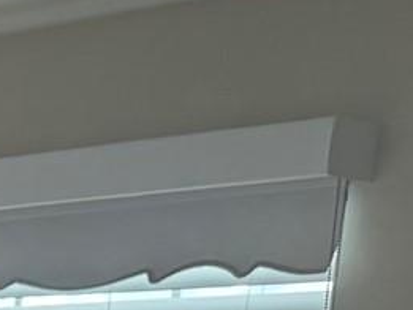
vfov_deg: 9.0
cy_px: 758
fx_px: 1755
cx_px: -756
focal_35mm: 147
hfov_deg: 10.4
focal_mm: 6.76
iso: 125
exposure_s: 1/120
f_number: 1.78
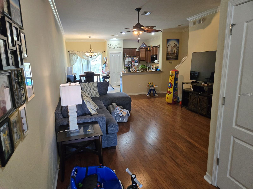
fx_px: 168
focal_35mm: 23
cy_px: 94
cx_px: 126
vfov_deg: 58.9
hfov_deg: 73.9
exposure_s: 1/120
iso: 500
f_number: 1.8
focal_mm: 5.4
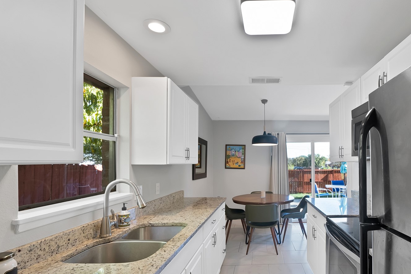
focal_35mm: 18
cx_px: 265
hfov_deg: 87.6
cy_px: 158
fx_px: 206
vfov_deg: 67.1
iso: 640
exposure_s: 1/6
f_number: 9
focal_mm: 12
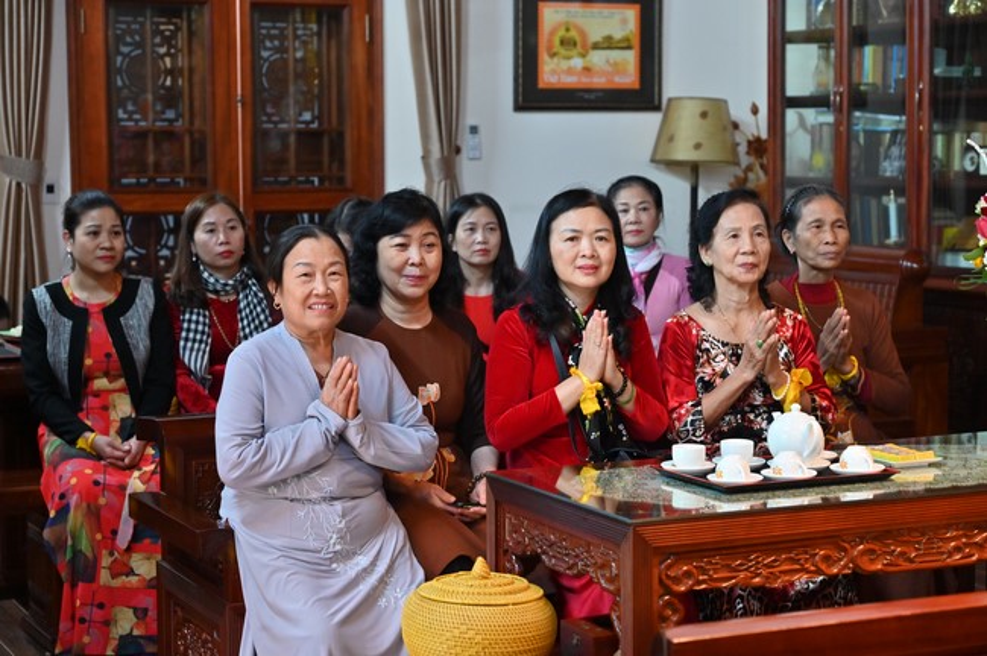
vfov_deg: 19.4
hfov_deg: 28.9
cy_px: 328
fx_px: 1917
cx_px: 494
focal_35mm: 70
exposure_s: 1/80
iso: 3200
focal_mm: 70
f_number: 5
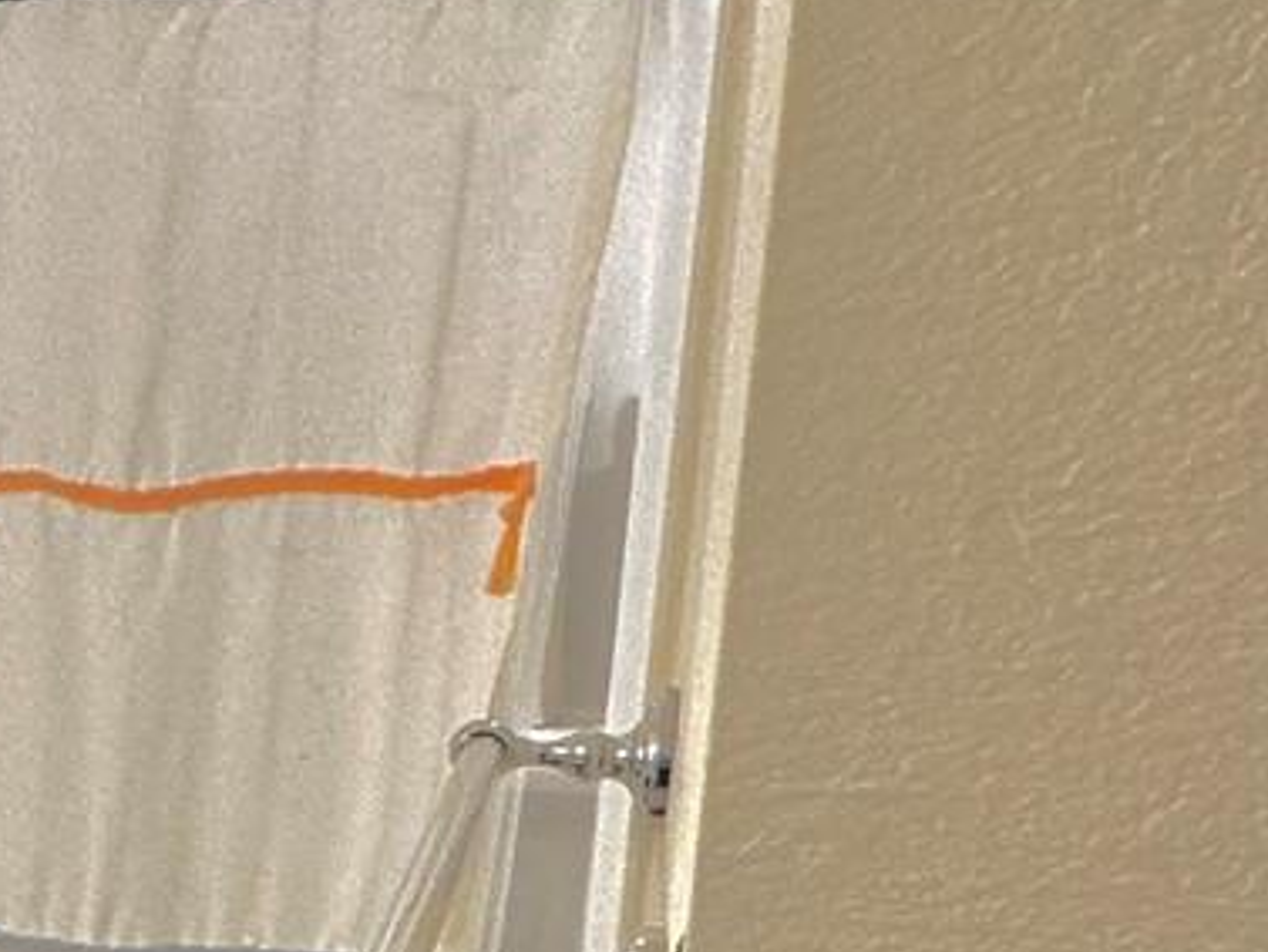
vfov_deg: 18.9
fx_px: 2785
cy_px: 922
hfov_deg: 18.7
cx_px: -1123
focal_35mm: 76
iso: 125
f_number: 2.2
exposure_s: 1/120
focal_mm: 2.22
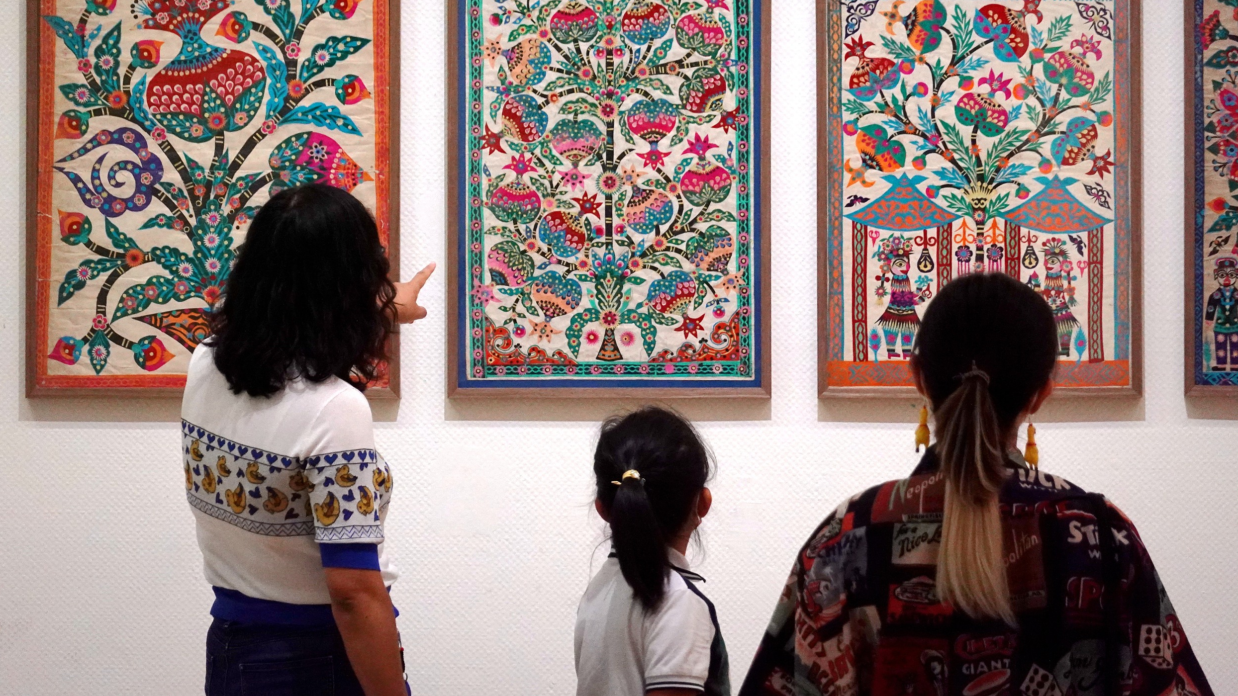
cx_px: 620
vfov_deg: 6.7
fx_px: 5942
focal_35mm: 181
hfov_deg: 11.9
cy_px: 302
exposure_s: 1/160
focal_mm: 62.36
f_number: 4.5
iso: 1250
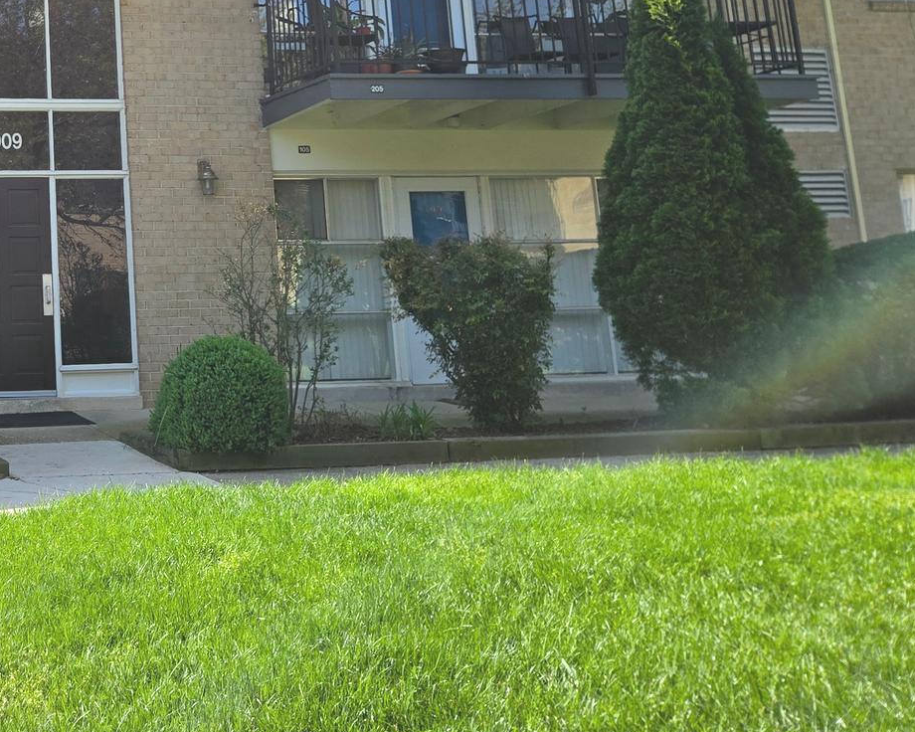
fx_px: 1354
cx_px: -4
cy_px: 39
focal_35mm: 50
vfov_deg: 28.8
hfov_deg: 34.0
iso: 25
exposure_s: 1/1746
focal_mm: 5.4
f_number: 1.8
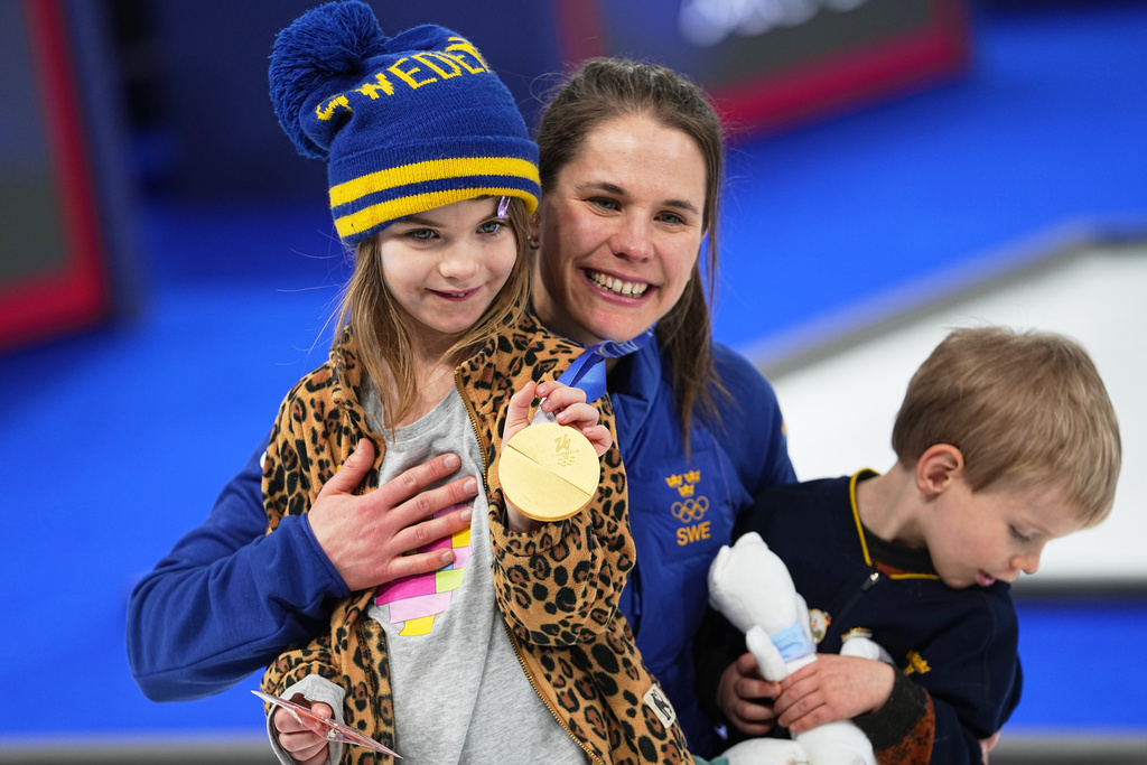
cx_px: 574
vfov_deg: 6.9
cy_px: 382
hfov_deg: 10.3
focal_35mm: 200
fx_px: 6373
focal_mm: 200
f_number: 3.5
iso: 500
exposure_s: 1/800
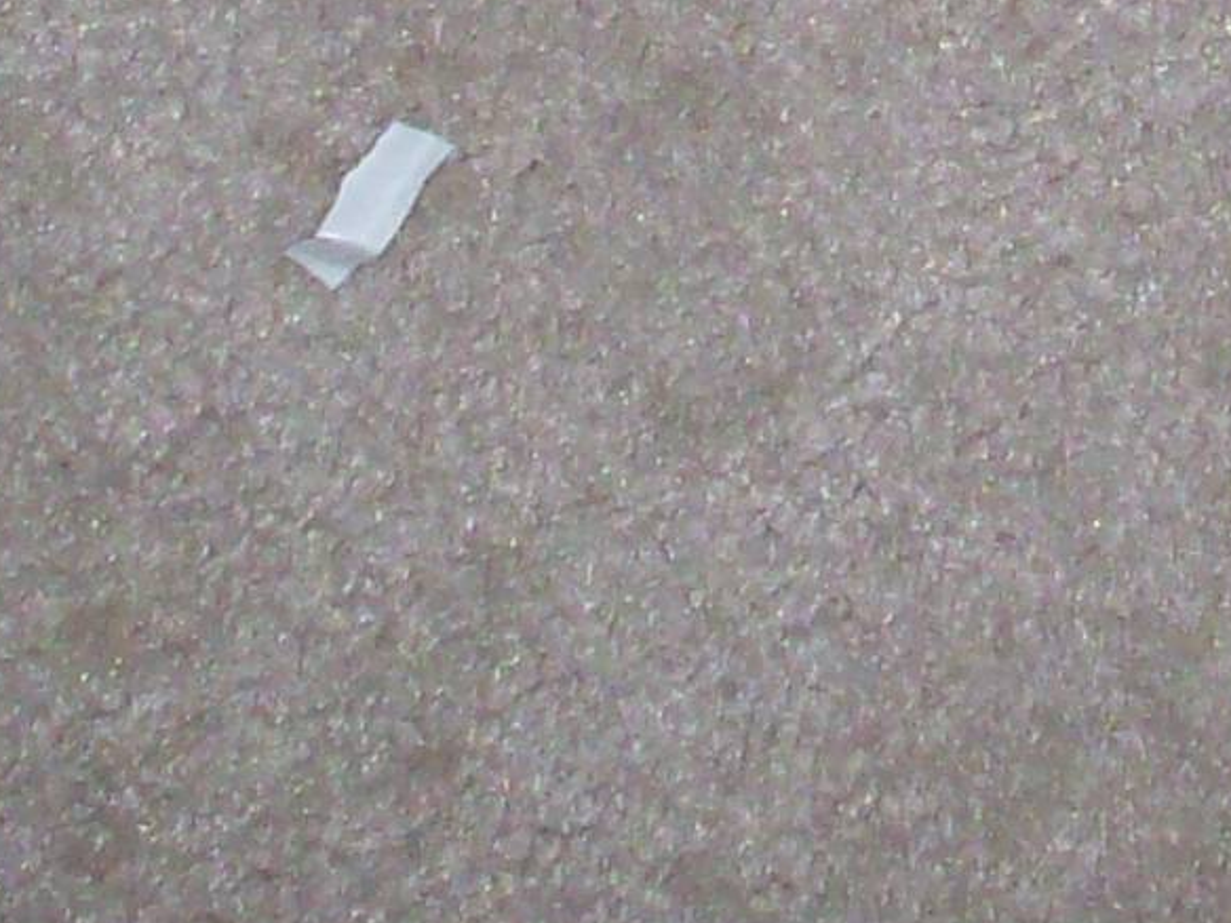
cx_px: 1218
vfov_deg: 6.8
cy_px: -1073
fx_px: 7432
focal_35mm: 209
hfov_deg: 9.4
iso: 160
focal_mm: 6.2
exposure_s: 1/45
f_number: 2.8
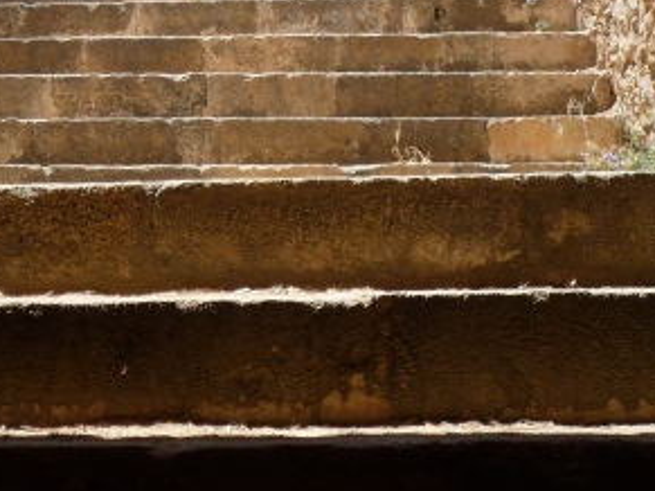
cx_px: 83
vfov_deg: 15.0
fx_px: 1835
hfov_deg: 19.9
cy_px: -7
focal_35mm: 97
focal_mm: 8.3
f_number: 4.3
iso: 100
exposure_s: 1/640
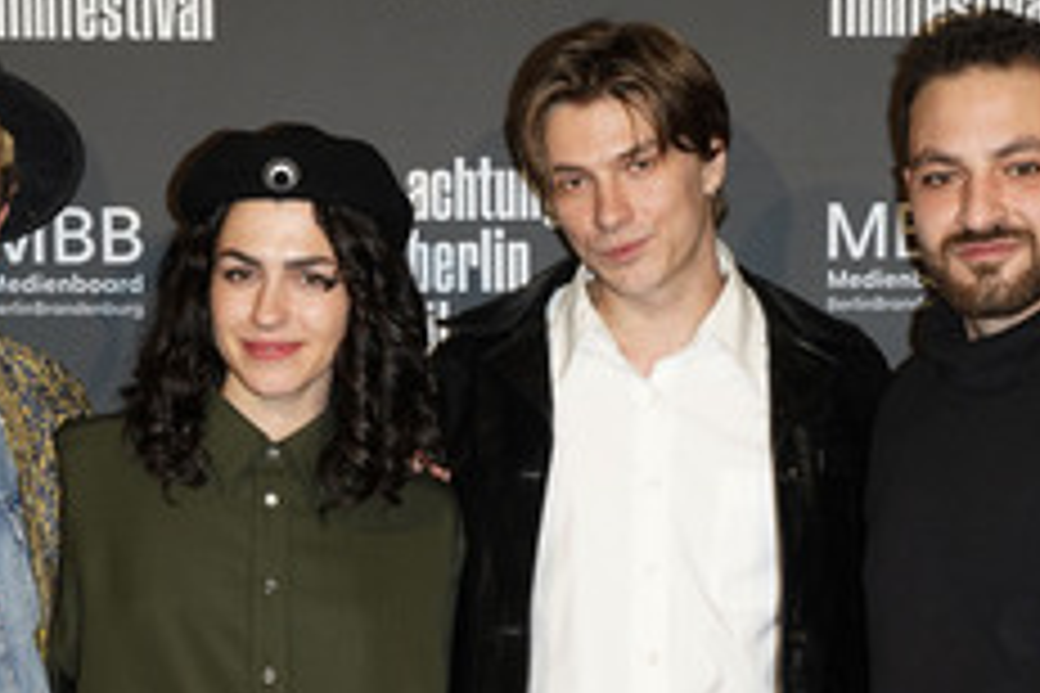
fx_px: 2311
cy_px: 549
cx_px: 416
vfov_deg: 16.9
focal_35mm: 80
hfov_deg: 25.3
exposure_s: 1/80
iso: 320
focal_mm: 41
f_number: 5.6
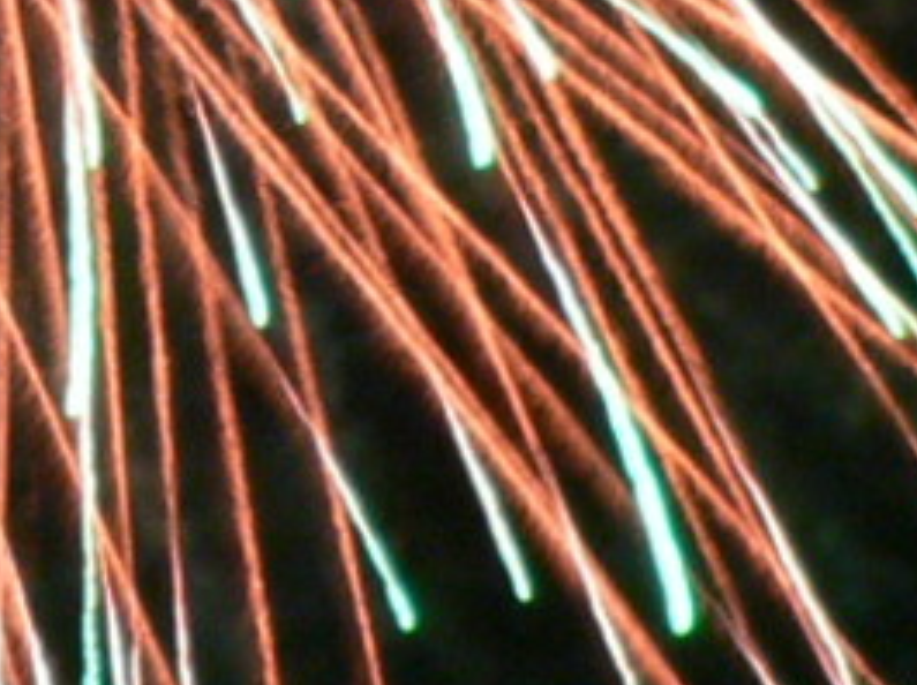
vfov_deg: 6.6
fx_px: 5529
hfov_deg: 9.2
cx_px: -554
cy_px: -1128
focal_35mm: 209
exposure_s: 1
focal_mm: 6
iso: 100
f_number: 2.8
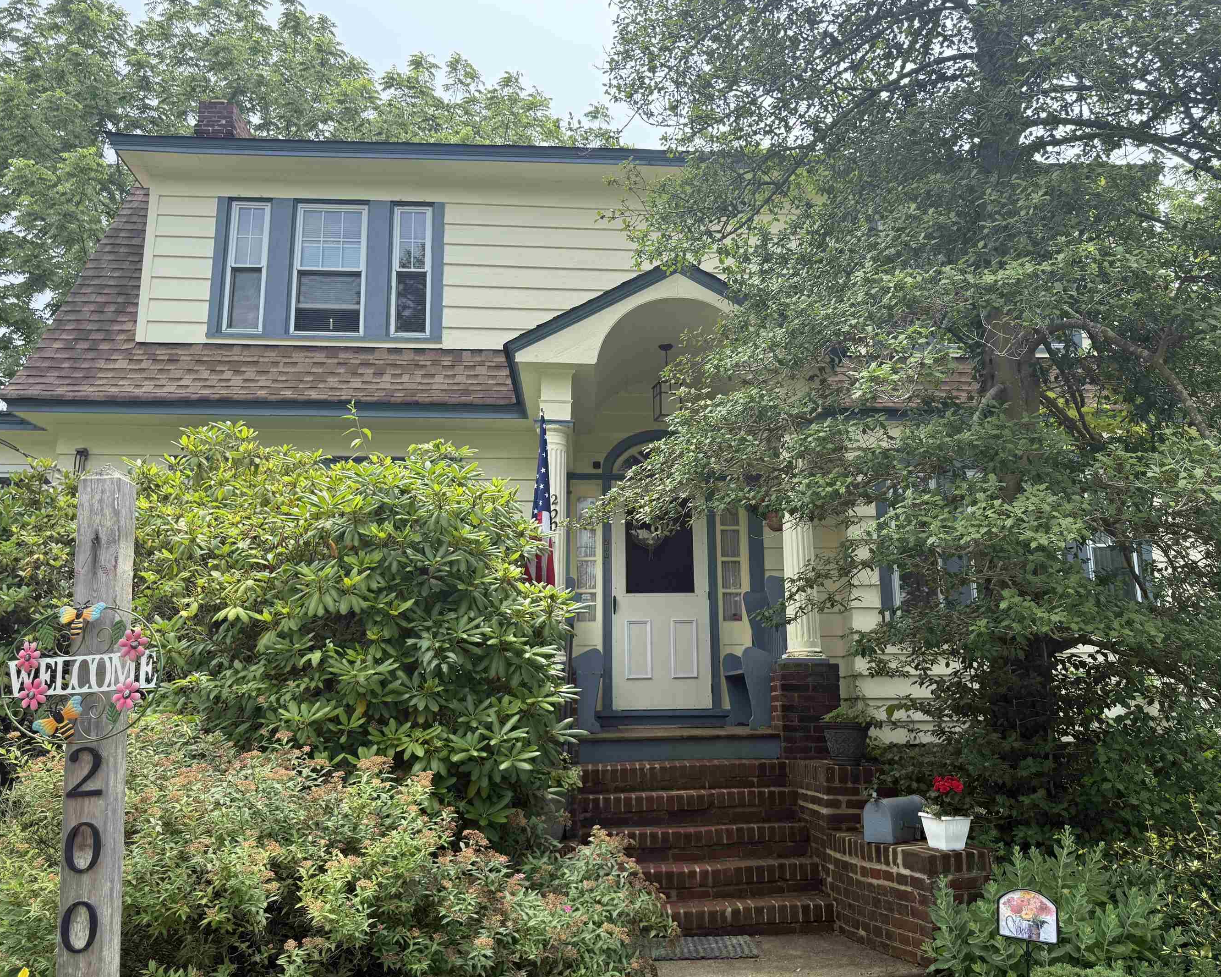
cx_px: 661
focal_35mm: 27
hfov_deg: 64.0
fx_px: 976
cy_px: 510
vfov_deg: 53.2
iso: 100
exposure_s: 1/1553
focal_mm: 6.76
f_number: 1.78
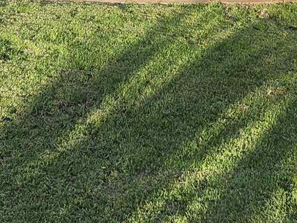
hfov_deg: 15.5
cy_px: -320
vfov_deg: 10.1
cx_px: 84
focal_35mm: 127
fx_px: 1090
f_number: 1.8
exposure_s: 1/411
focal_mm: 5.54
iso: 25
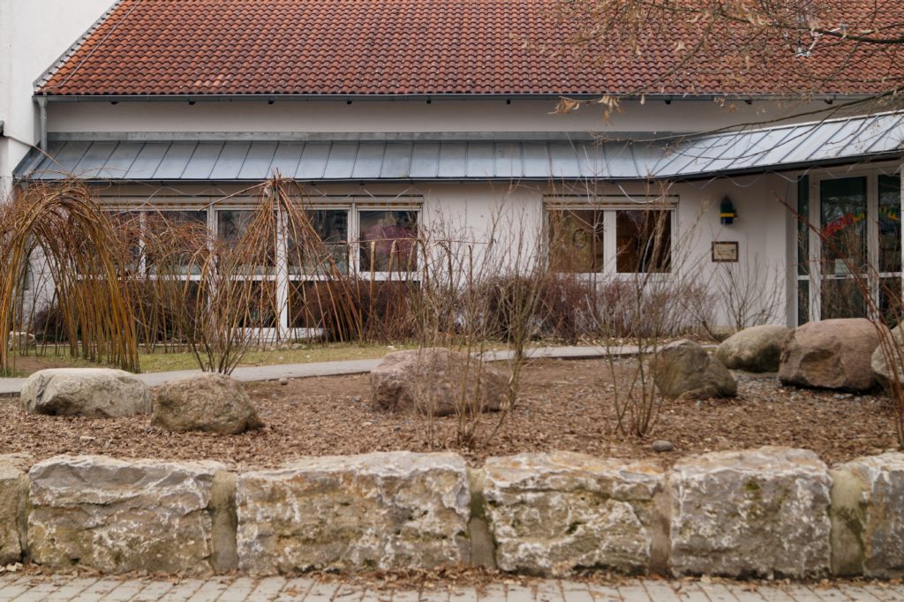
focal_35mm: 45
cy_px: 301
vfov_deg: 29.8
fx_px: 1130
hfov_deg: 43.6
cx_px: 452
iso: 100
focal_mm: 30
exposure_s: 1/15
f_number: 8
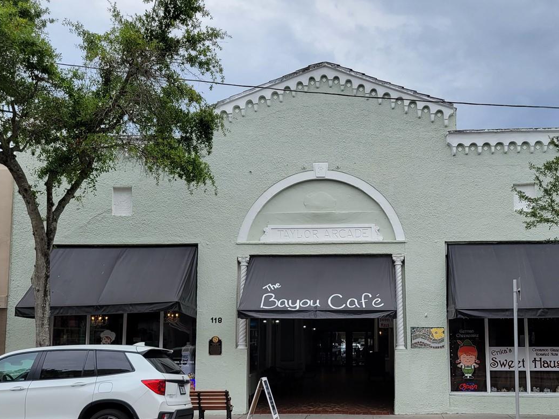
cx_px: 337
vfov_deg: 35.8
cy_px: 254
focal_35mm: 40
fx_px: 646
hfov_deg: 46.5
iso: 40
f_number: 1.8
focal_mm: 5.4
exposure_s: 1/1554
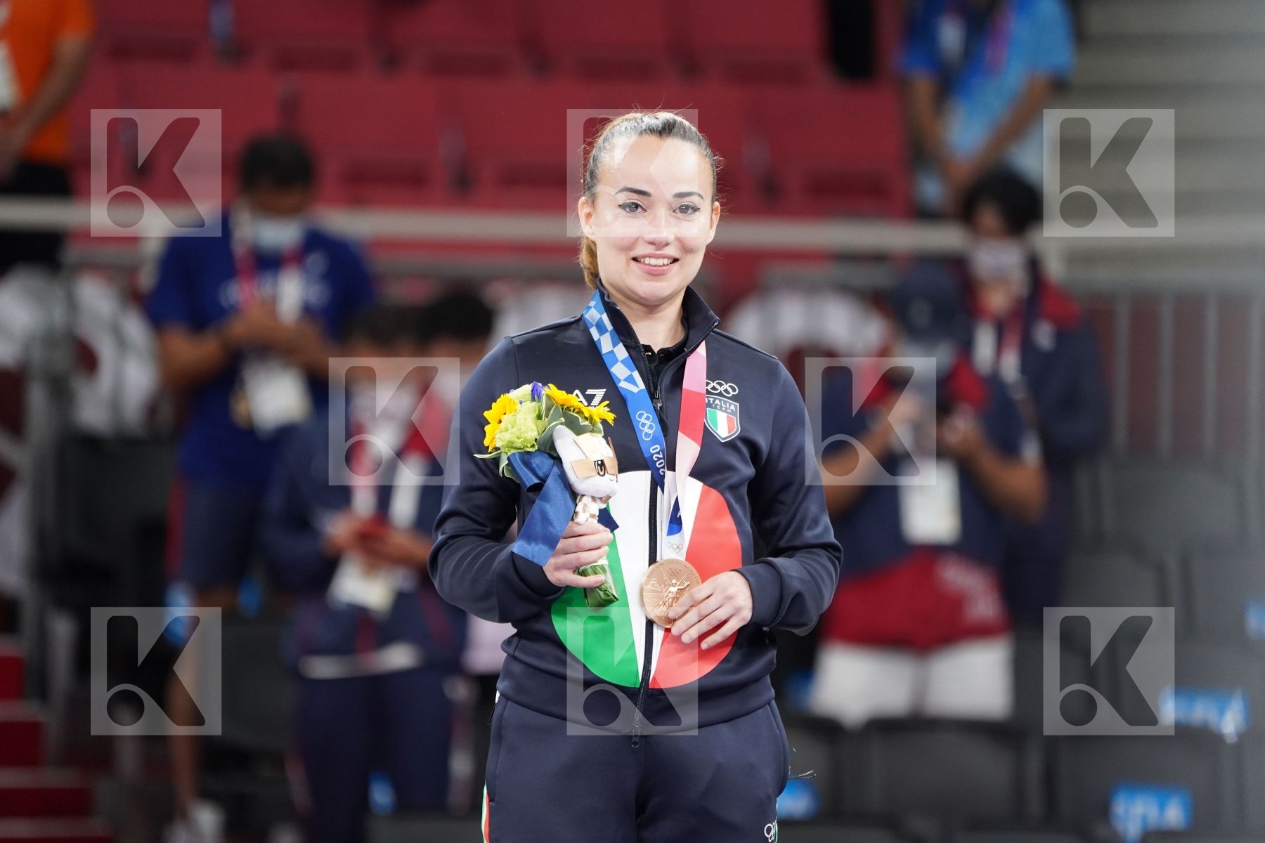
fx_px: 14054
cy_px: 422
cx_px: 632
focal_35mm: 400
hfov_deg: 5.2
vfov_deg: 3.4
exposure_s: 1/400
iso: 2500
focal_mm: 400
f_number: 5.6
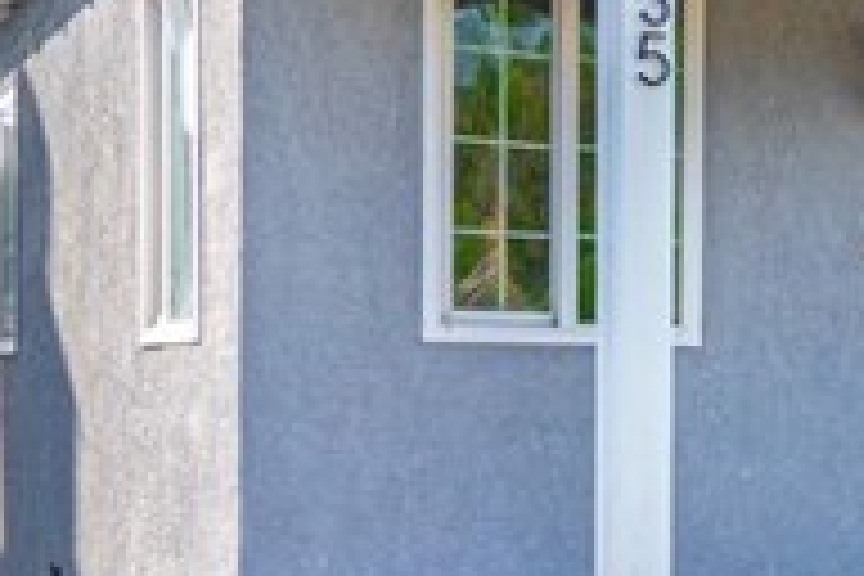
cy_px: 405
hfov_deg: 22.6
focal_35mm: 80
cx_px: 1125
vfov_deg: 17.0
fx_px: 1920
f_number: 6.3
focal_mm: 10
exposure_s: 1/320
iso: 100
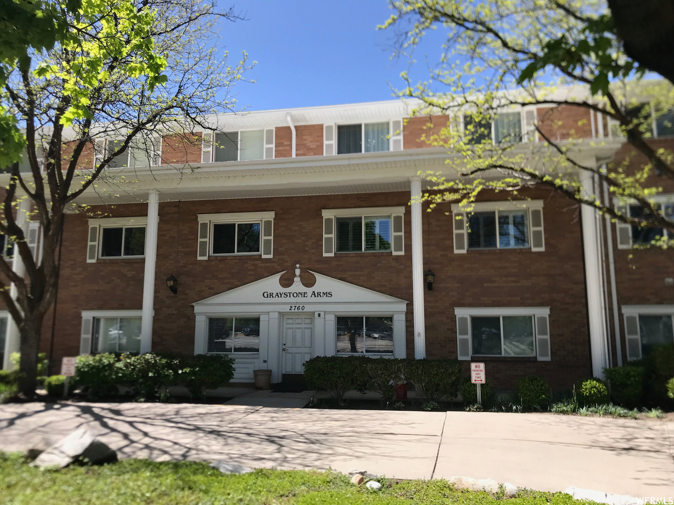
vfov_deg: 49.7
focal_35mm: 28
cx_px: 337
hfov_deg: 63.4
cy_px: 252
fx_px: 545
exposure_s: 1/1389
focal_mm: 3.99
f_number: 1.8
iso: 20
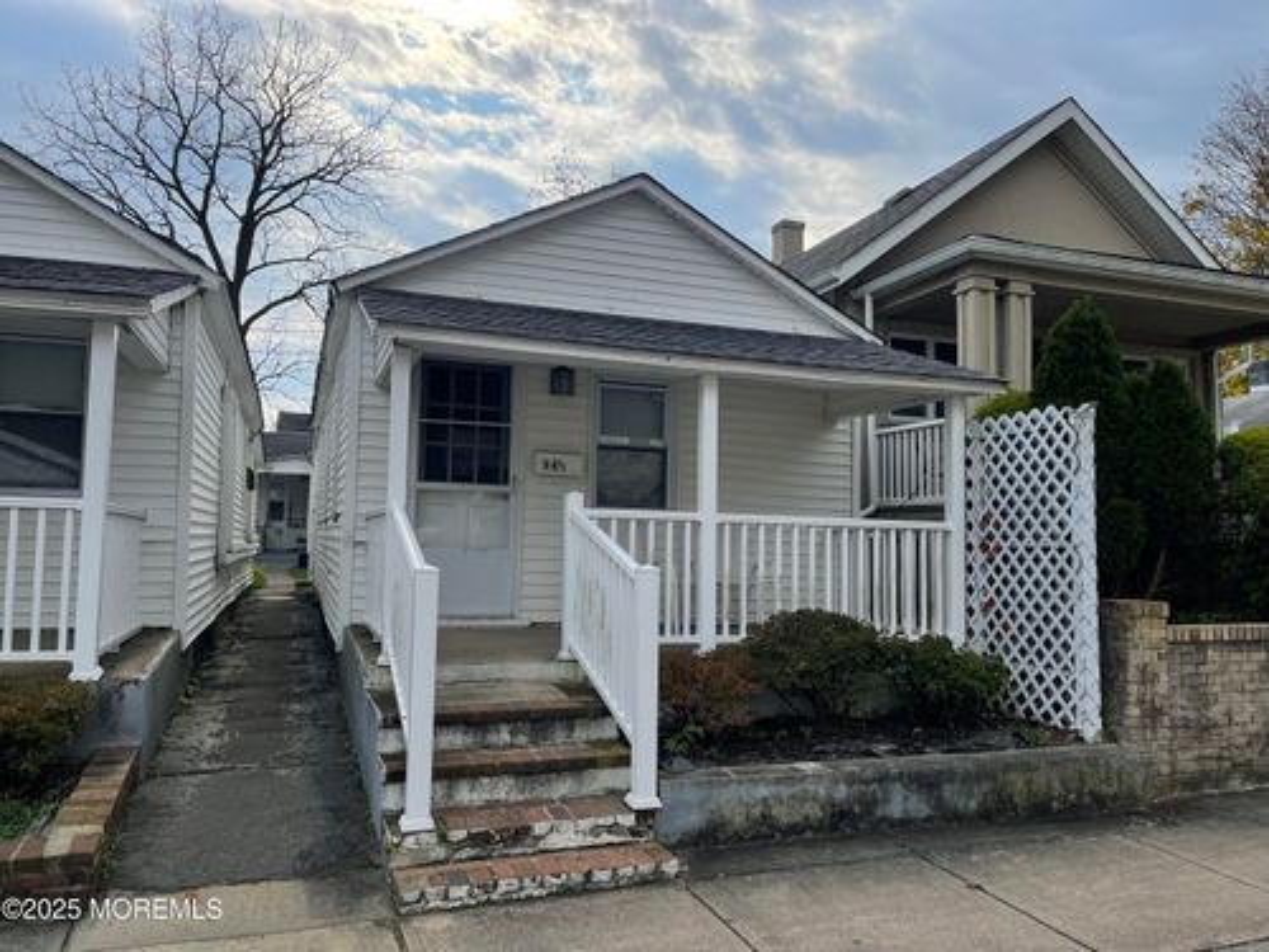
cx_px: 634
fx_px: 953
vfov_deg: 53.1
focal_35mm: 26
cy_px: 476
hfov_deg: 67.3
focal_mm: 5.1
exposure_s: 1/7407
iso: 32
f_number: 1.6
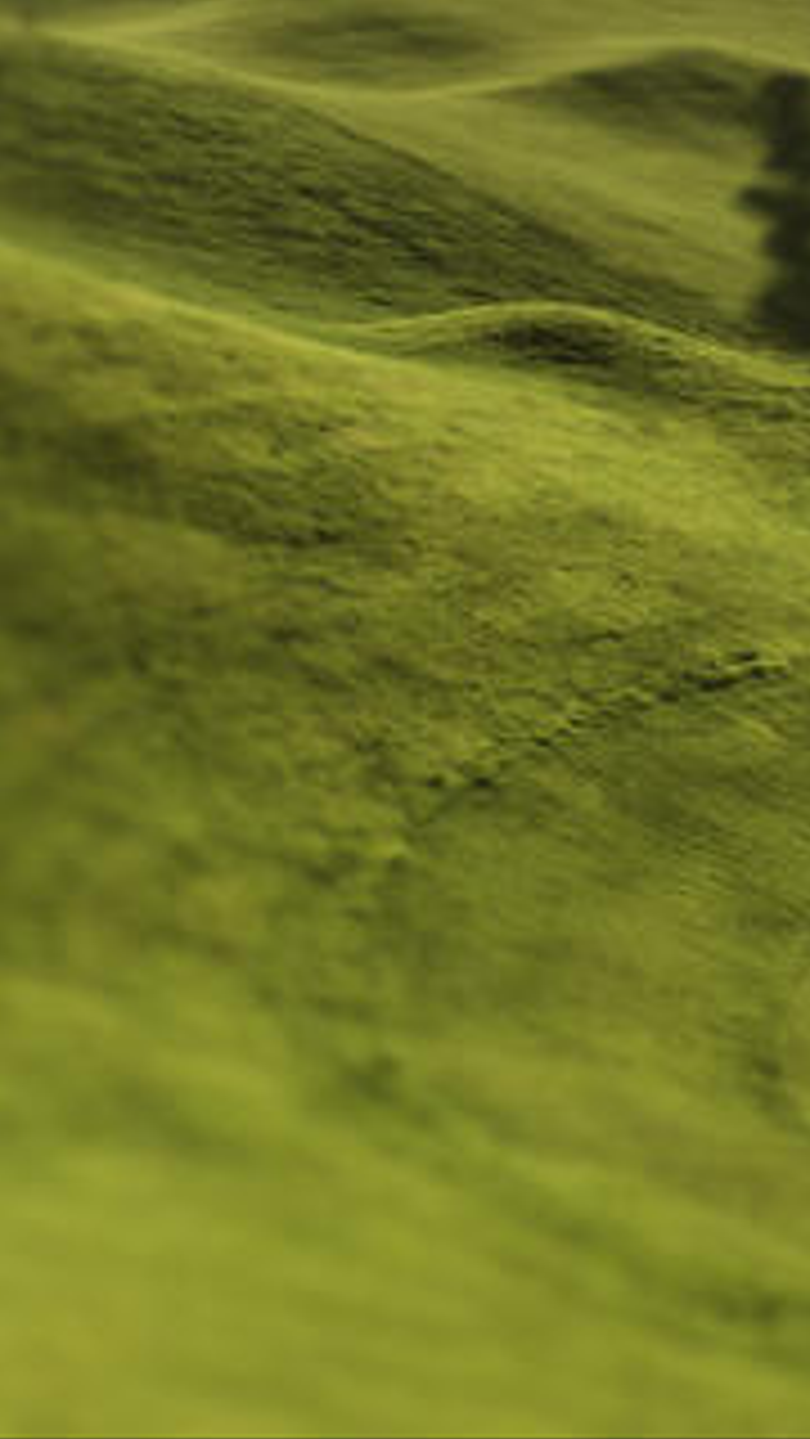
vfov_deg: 24.6
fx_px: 3169
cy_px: 38
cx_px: 778
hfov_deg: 14.4
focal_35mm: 83
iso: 160
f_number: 22
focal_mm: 18
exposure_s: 1/180
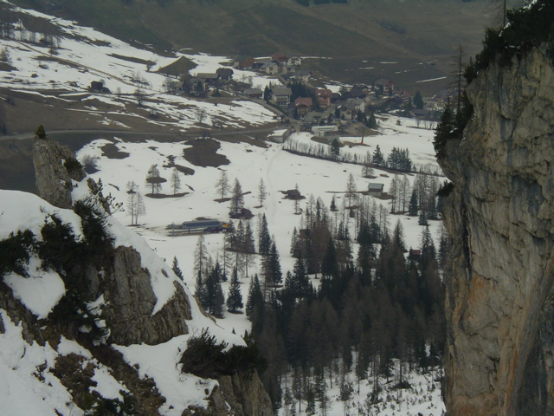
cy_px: 208
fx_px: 1664
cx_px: 277
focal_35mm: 104
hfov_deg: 18.9
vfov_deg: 14.2
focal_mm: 16
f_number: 9.6
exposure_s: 1/160
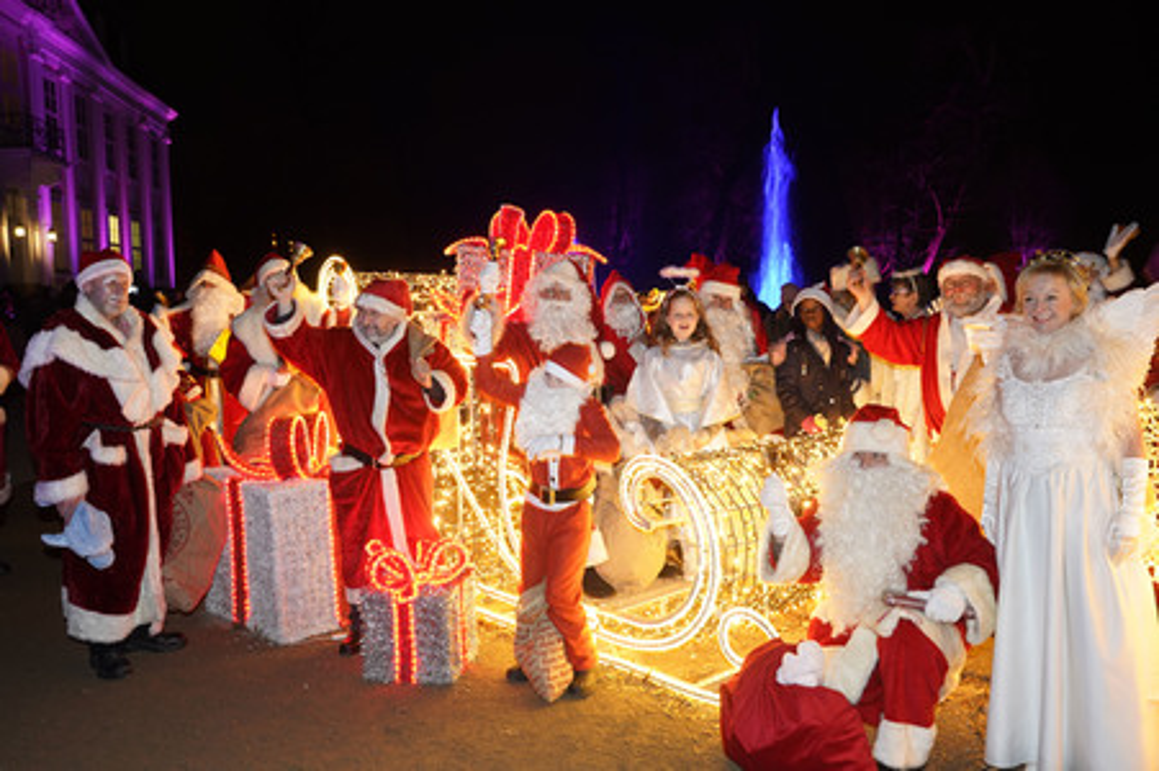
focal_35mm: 30
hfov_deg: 62.0
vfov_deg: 43.5
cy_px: 386
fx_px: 965
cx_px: 580
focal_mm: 30
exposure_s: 1/20
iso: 1600
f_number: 5.6
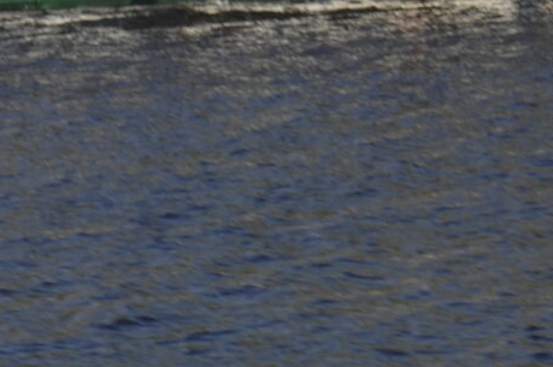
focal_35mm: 418
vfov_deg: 3.2
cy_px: -591
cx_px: 879
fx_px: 6414
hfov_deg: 4.9
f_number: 4.8
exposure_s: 1/90
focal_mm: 50
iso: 100
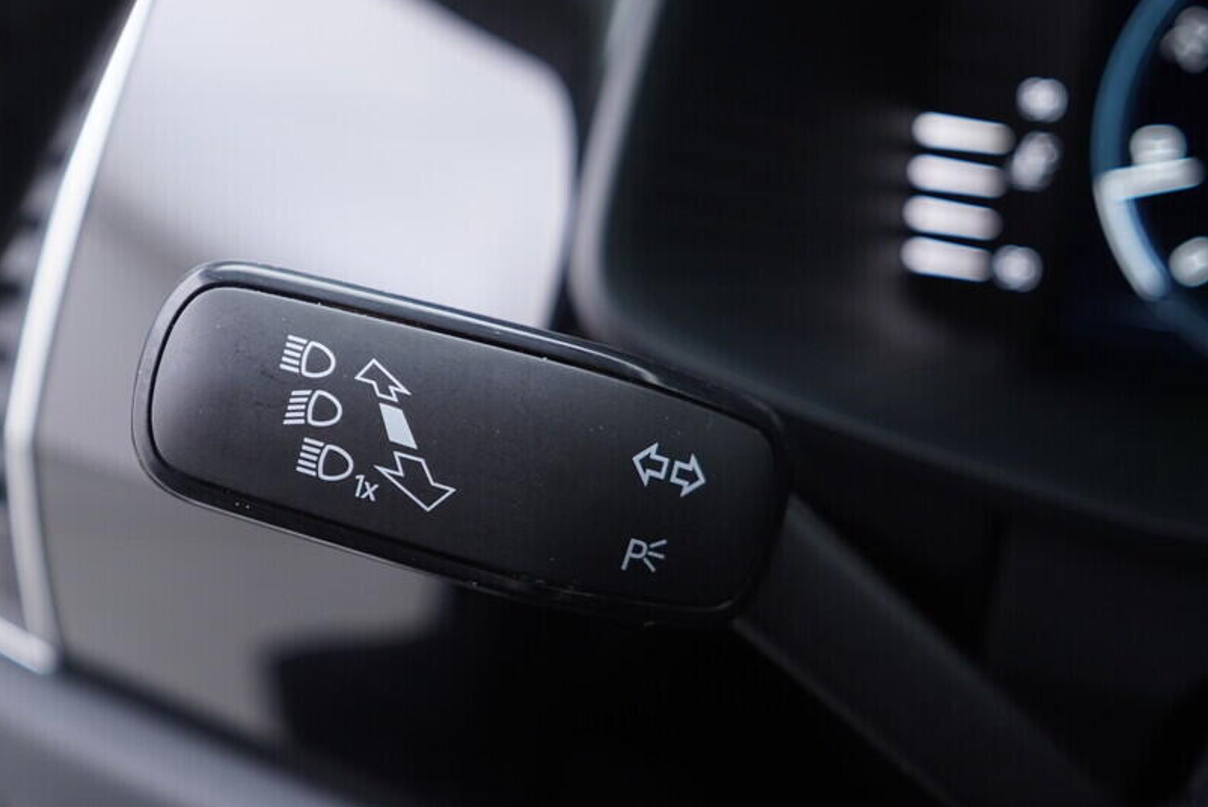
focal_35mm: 46
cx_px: 451
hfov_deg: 42.4
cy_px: 410
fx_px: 1544
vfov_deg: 29.3
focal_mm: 24
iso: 250
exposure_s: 1/40
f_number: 2.8
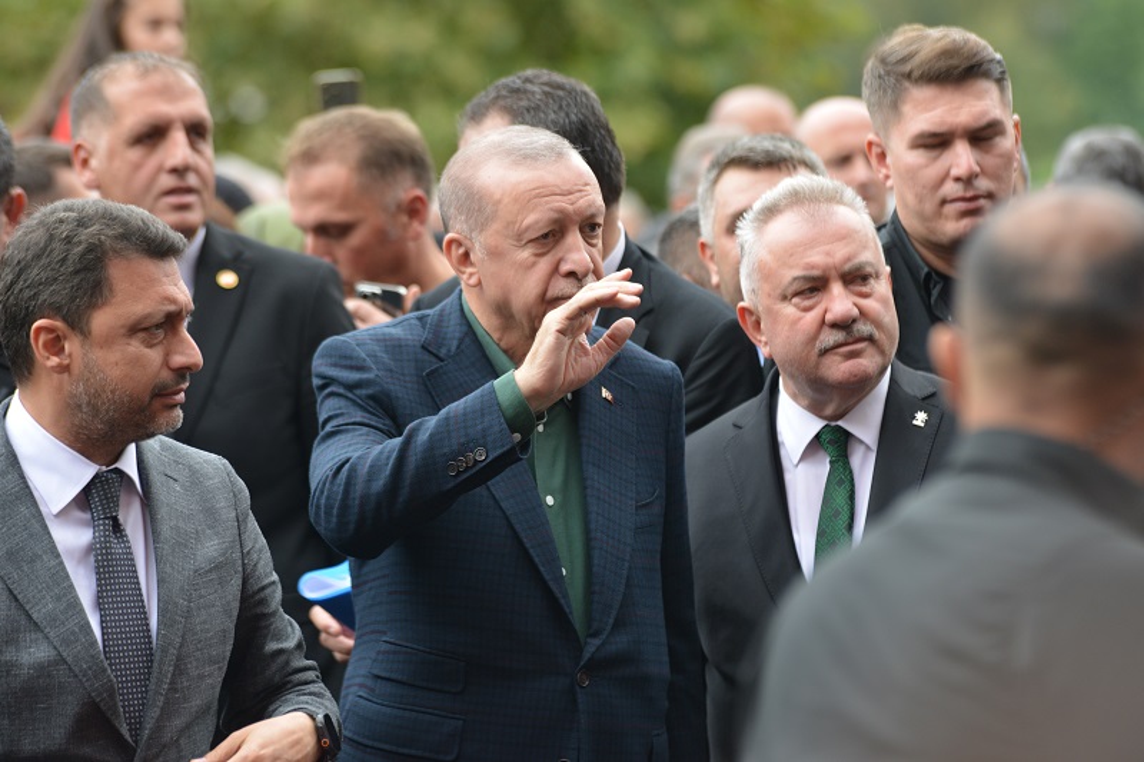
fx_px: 6354
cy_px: 381
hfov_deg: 10.3
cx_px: 572
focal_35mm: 200
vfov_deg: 6.9
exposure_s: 1/500
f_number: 4
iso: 800
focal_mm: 200
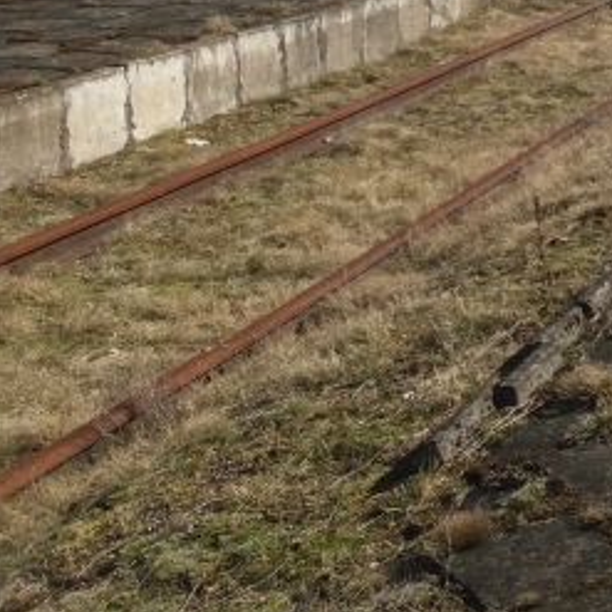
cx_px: 984
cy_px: -121
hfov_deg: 18.5
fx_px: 1600
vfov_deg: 20.3
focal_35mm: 80
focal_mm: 3.7
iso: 64
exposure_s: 1/1643
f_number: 1.9
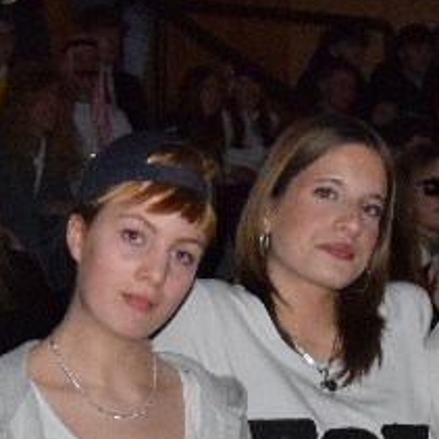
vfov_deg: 14.3
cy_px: 398
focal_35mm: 121
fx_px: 1736
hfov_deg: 14.4
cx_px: 289
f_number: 2.8
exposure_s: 1/60
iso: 2200
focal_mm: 20
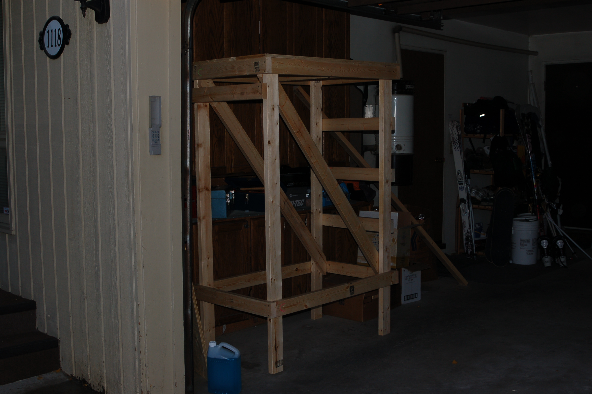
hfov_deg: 46.4
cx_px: 296
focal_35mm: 42
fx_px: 690
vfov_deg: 31.8
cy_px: 197
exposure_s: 1/125
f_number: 5.6
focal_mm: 28
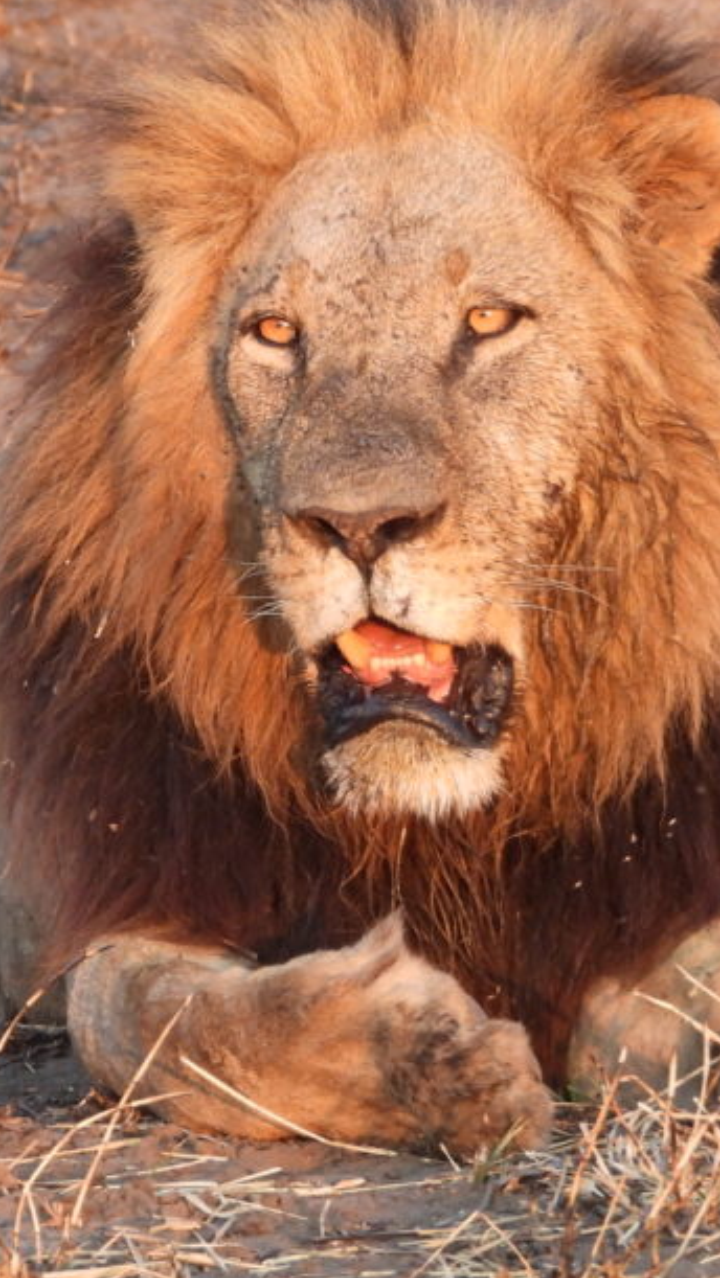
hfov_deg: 1.3
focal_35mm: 913
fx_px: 30966
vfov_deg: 2.4
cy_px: 544
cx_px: 90
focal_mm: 89.9
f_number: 5
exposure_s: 1/100
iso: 400
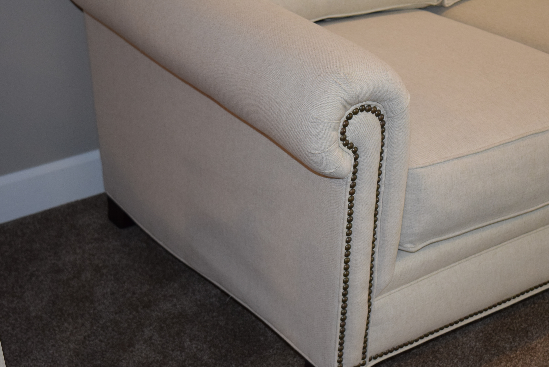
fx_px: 1099
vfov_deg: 19.0
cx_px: 274
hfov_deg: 28.1
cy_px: 184
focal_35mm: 72
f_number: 5.3
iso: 1600
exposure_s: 1/60
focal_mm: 48
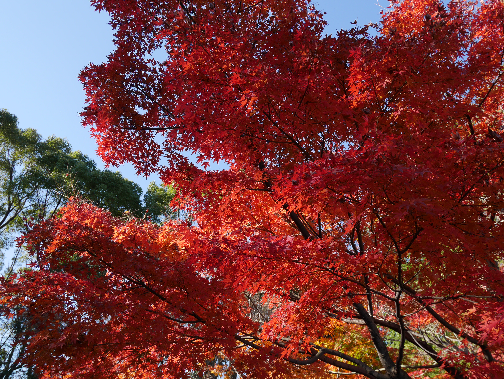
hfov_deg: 56.8
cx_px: 252
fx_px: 466
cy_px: 190
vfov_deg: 44.2
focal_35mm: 32
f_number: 5.6
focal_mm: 16
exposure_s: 1/250
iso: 200
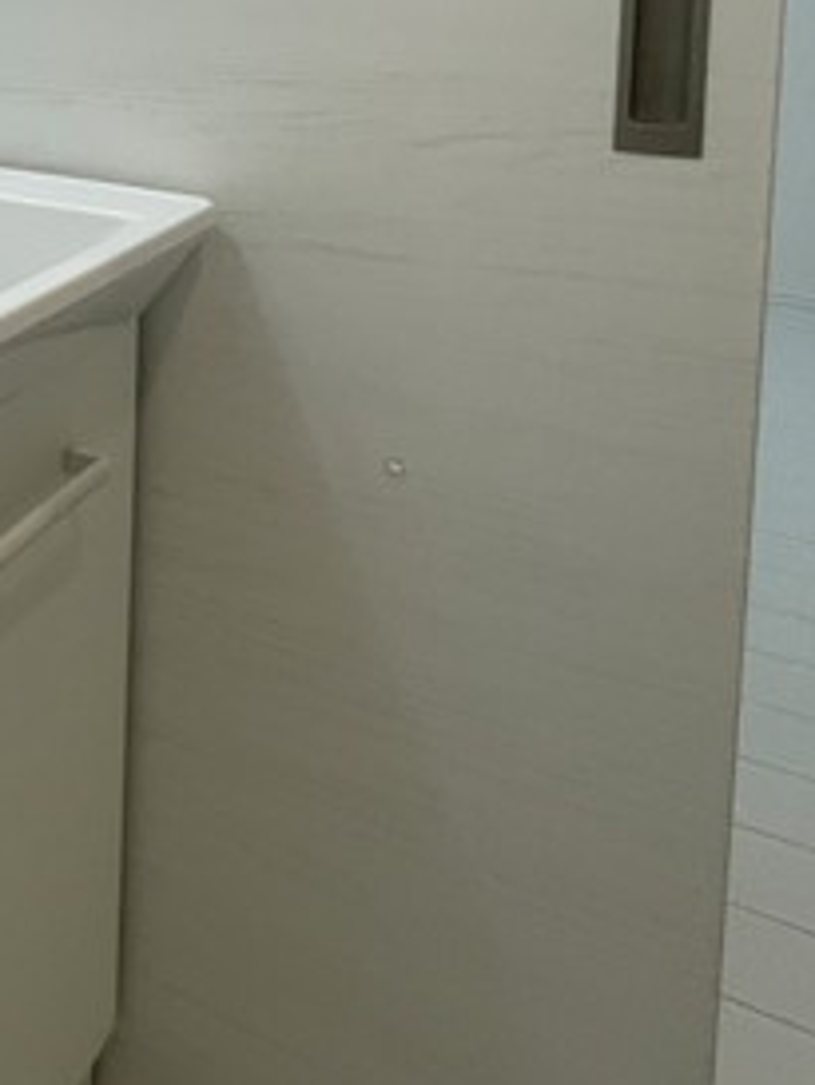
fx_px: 1286
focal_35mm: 41
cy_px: 16
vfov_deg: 40.5
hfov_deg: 26.5
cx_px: -374
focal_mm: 1.55
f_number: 2.4
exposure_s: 1/100
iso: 80
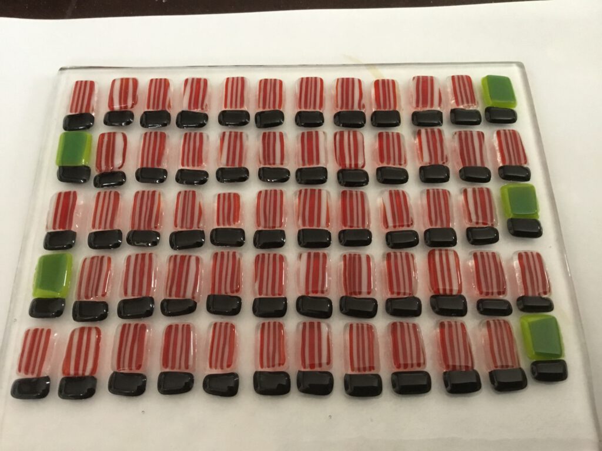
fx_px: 539
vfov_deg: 45.4
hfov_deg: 58.4
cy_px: 226
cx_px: 301
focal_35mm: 31
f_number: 2.4
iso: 250
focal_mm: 3.3
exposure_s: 1/25
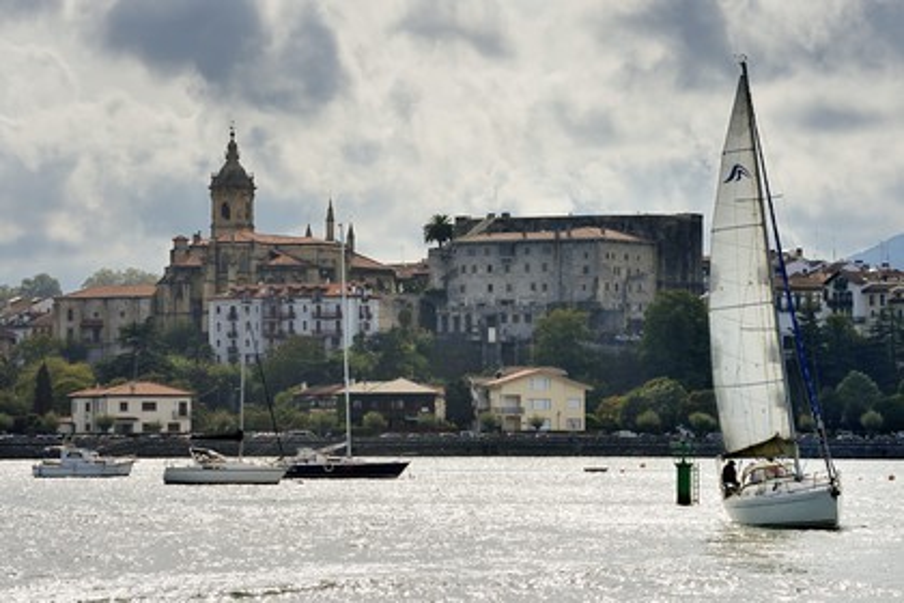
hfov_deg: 13.2
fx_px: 3892
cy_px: 302
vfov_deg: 8.9
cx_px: 452
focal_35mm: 155
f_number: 16
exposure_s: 1/320
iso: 200
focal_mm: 155
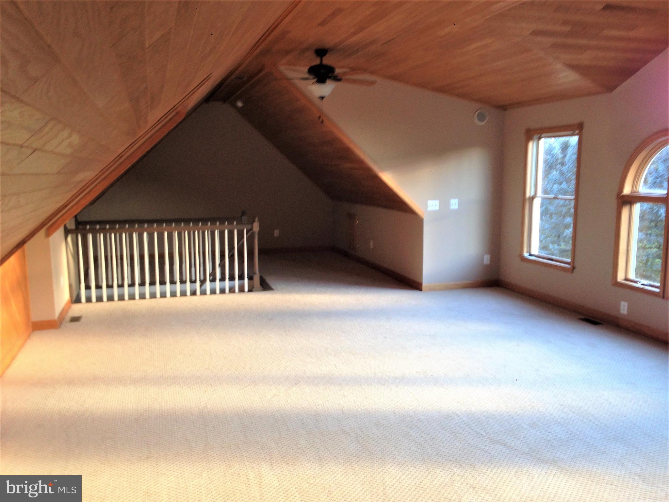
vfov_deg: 42.9
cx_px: 334
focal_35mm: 33
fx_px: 638
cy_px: 251
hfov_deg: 55.4
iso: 50
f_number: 2.4
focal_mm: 4.12
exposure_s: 1/20
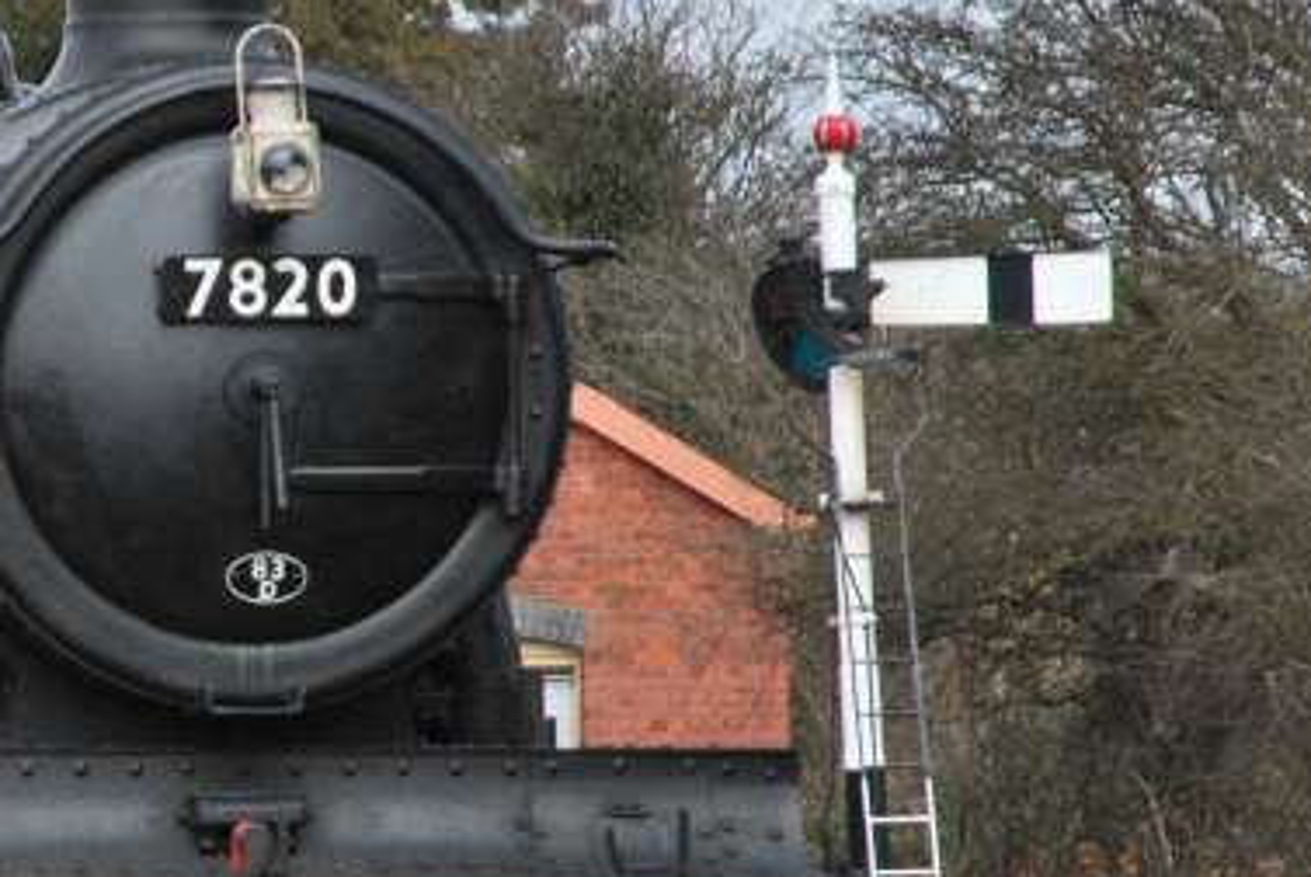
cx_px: -640
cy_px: 597
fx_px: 13375
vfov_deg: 3.8
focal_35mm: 367
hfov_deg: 5.6
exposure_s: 1/500
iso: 180
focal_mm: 72
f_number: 5.6
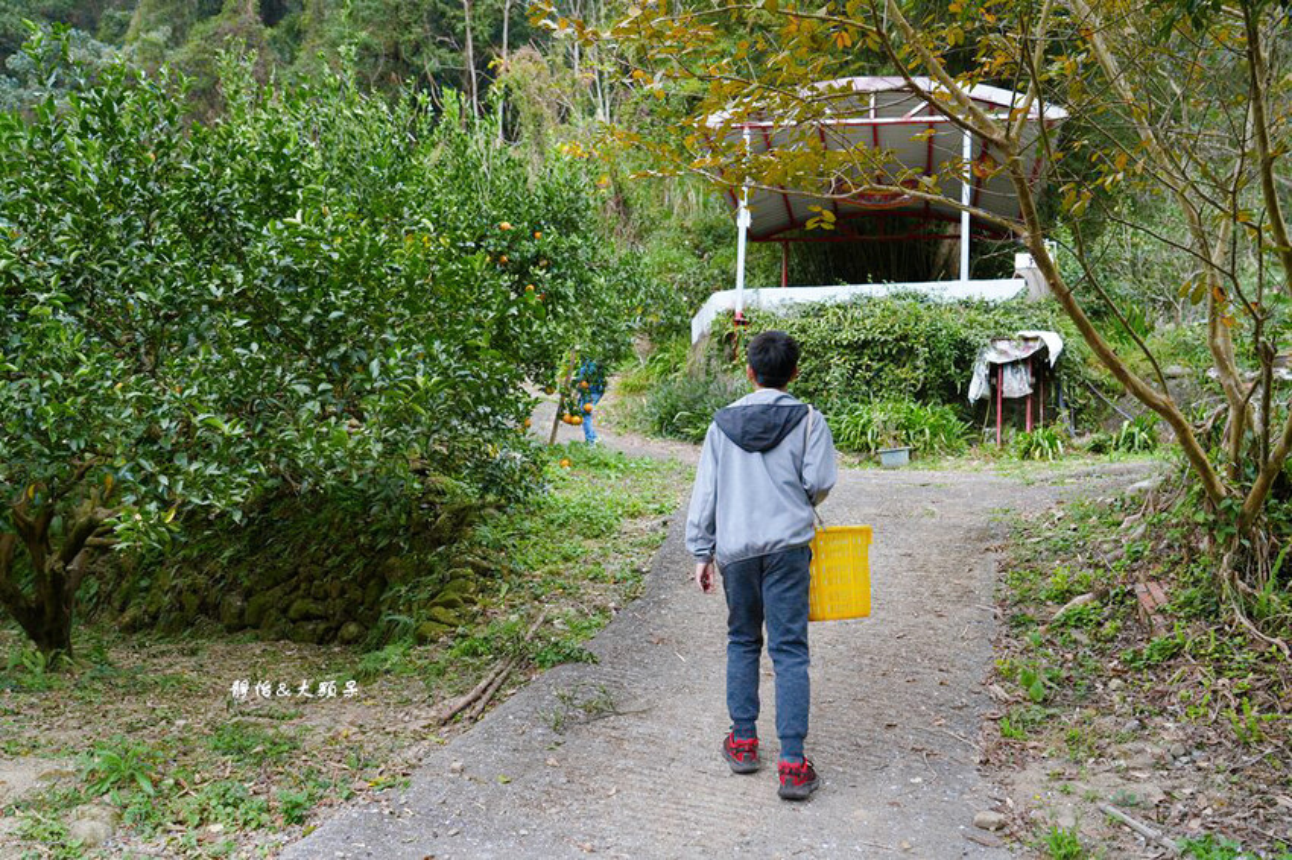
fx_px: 1148
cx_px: 646
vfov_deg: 41.1
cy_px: 430
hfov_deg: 58.7
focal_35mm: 32
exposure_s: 1/60
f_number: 5
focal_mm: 32
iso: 320
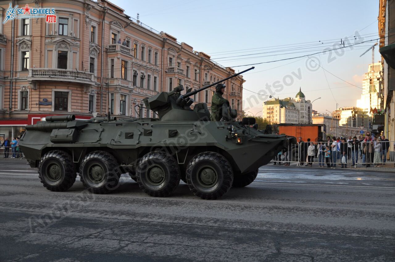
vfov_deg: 31.8
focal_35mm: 42
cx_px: 198
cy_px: 131
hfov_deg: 46.5
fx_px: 460
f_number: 2.8
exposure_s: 1/320
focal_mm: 28
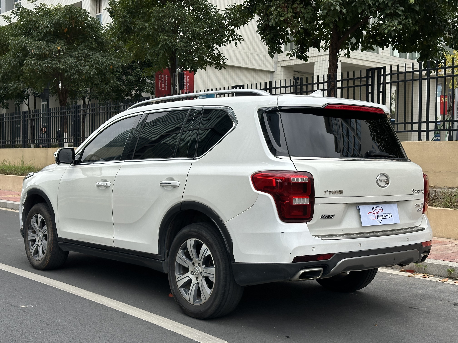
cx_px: 229
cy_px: 172
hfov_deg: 39.7
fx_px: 635
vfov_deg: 30.3
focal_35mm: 48
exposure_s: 1/2890
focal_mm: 6.86
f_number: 1.78
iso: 64
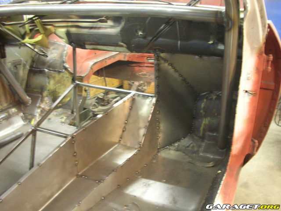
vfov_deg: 40.7
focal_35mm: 35
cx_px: 140
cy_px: 106
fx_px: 284
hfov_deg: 52.6
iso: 200
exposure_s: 1/1.9
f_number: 3
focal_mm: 5.8
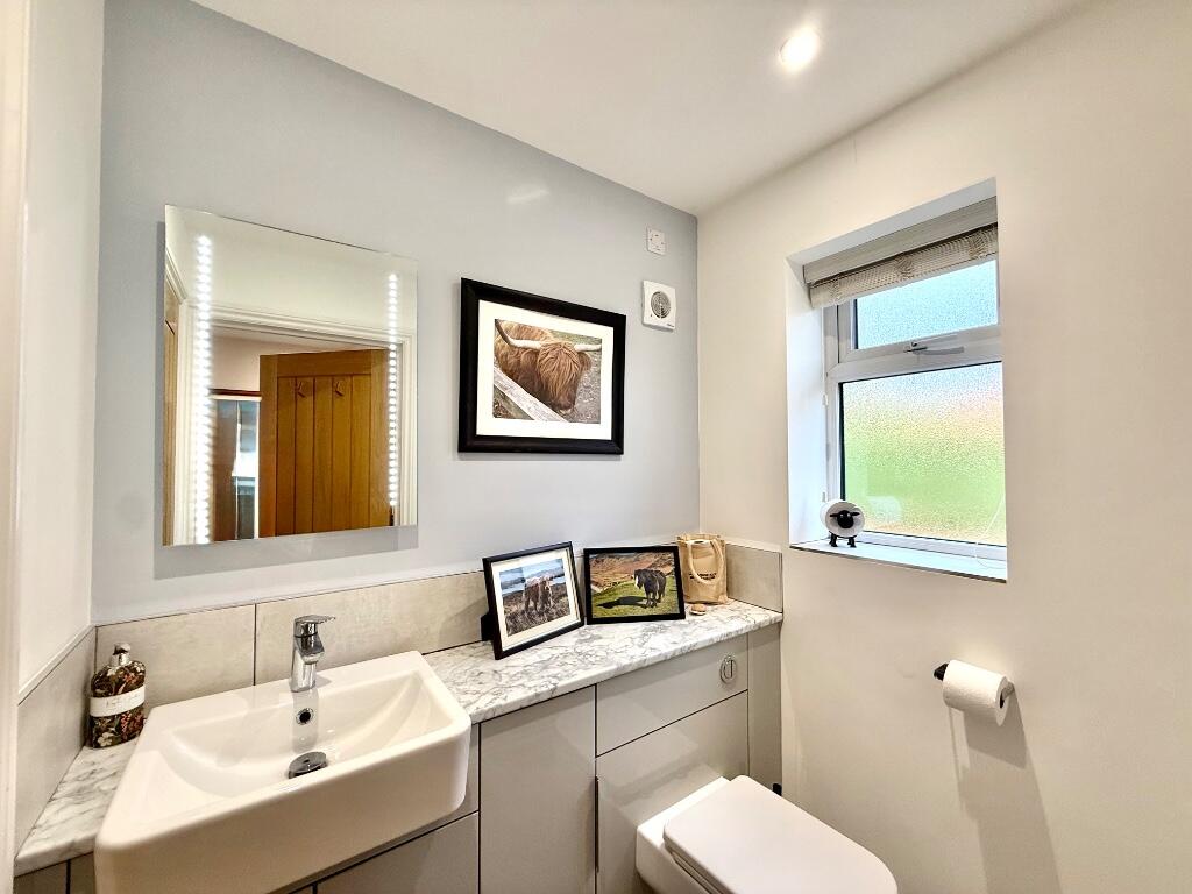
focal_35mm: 14
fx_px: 482
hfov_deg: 102.1
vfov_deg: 85.7
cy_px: 447
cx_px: 596
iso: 160
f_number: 2.2
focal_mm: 2.22
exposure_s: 1/100
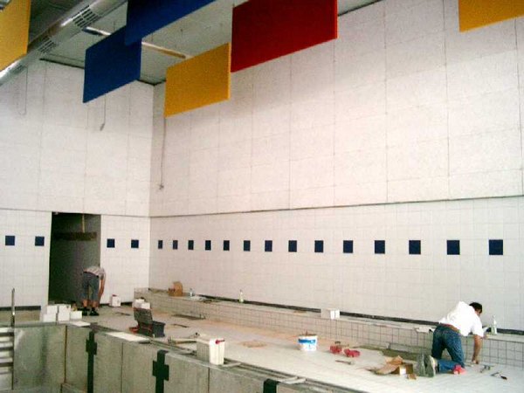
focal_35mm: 37
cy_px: 196
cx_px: 262
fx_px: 560
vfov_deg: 38.7
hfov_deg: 50.1
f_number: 2.6
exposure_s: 1/20
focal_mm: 7.6
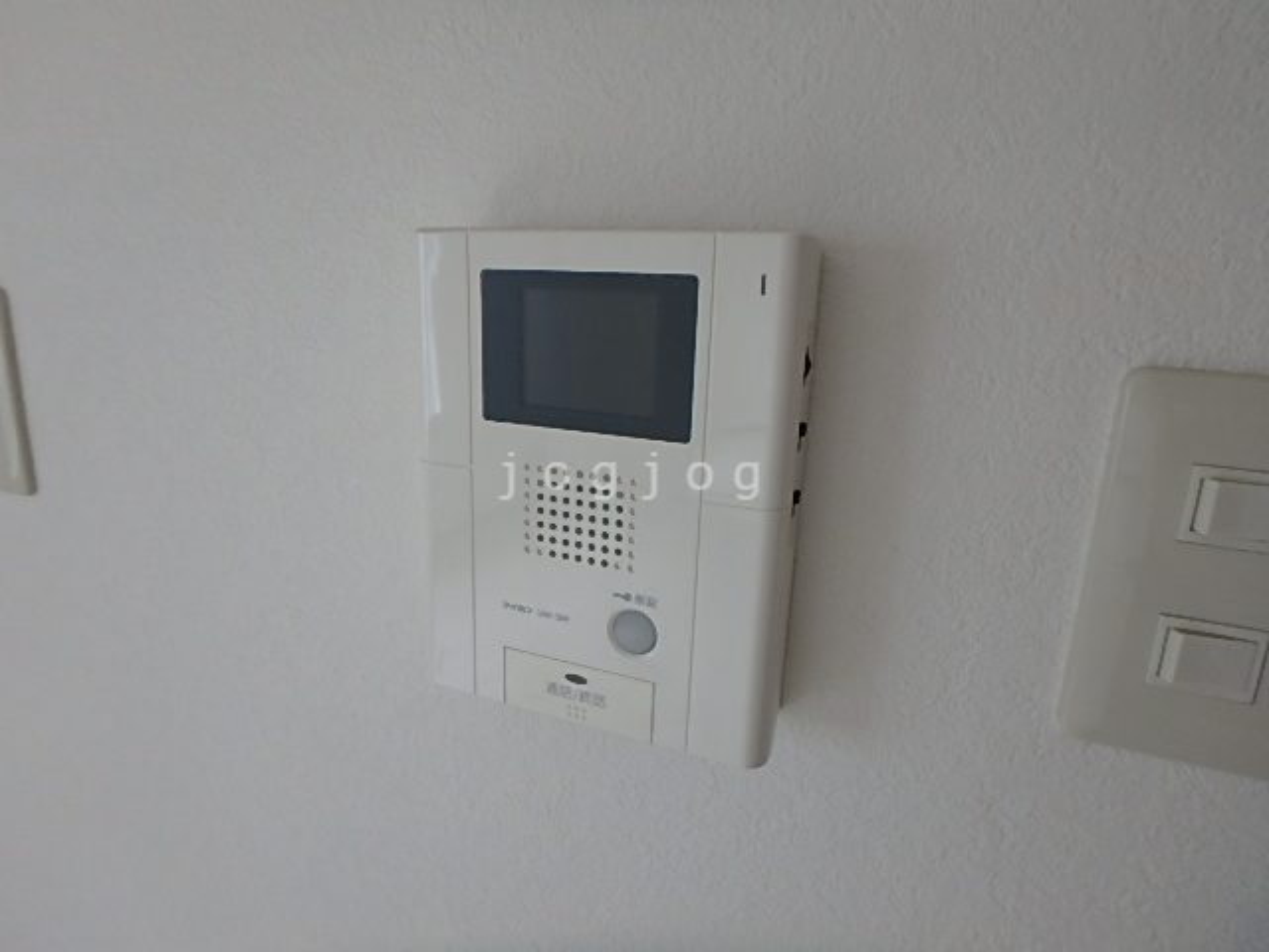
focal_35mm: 21
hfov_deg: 79.0
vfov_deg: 63.4
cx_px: 634
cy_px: 476
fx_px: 770
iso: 200
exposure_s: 1/40
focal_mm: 3.7
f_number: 3.5
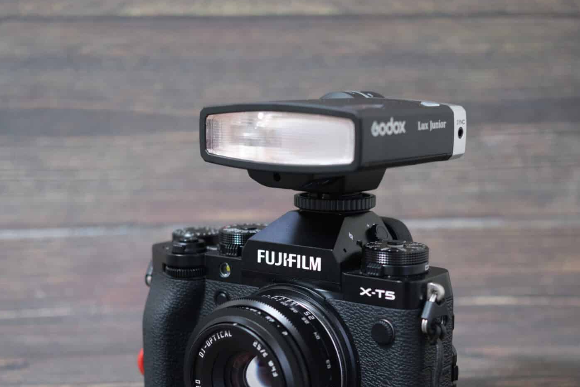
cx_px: 292
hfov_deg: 33.4
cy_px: 253
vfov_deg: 22.5
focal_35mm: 60
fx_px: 967
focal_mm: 27
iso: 1600
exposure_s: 1/60
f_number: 2.8
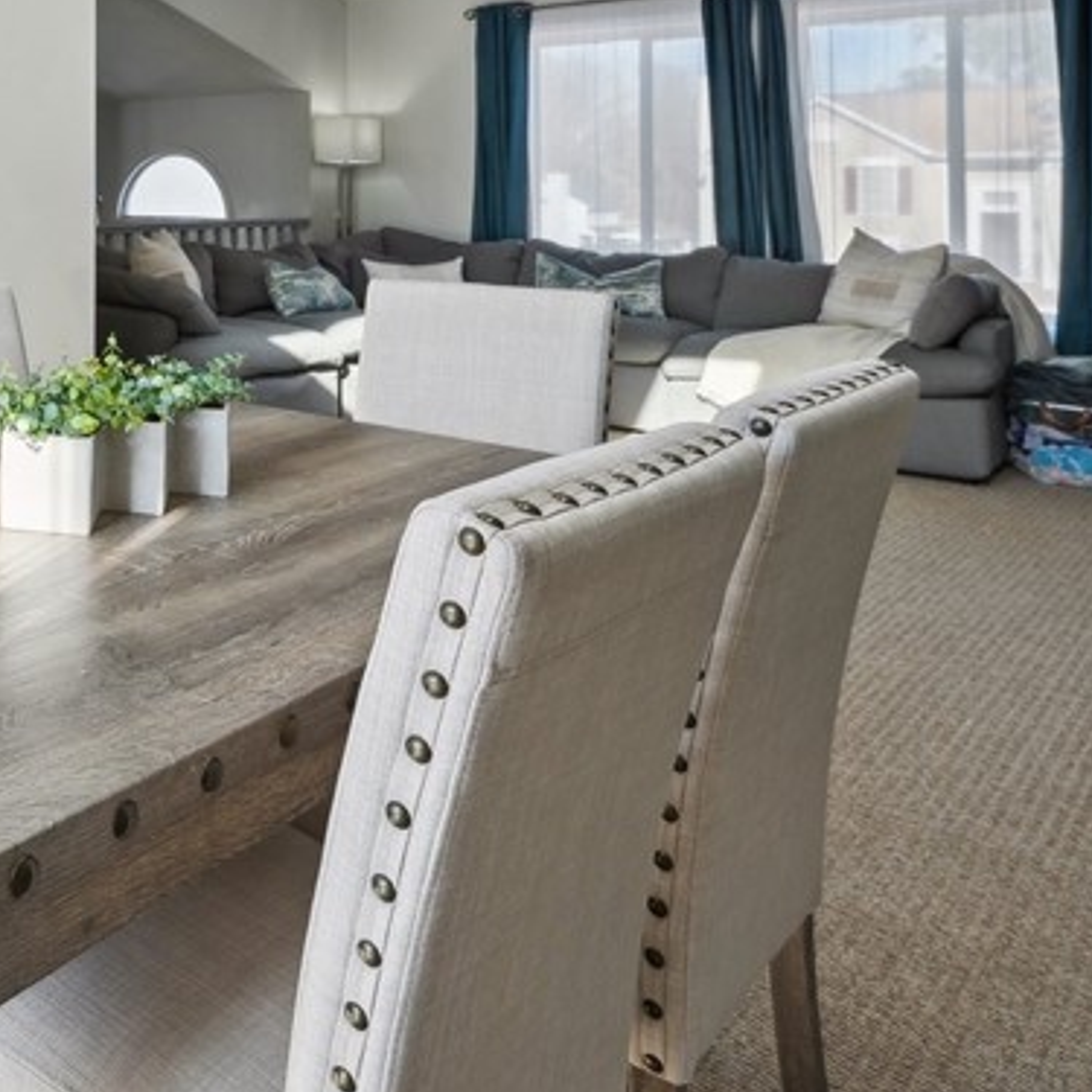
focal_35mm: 32
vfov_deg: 47.9
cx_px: -108
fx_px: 1142
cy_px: 197
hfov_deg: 41.0
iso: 125
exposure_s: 1/30
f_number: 9
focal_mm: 13
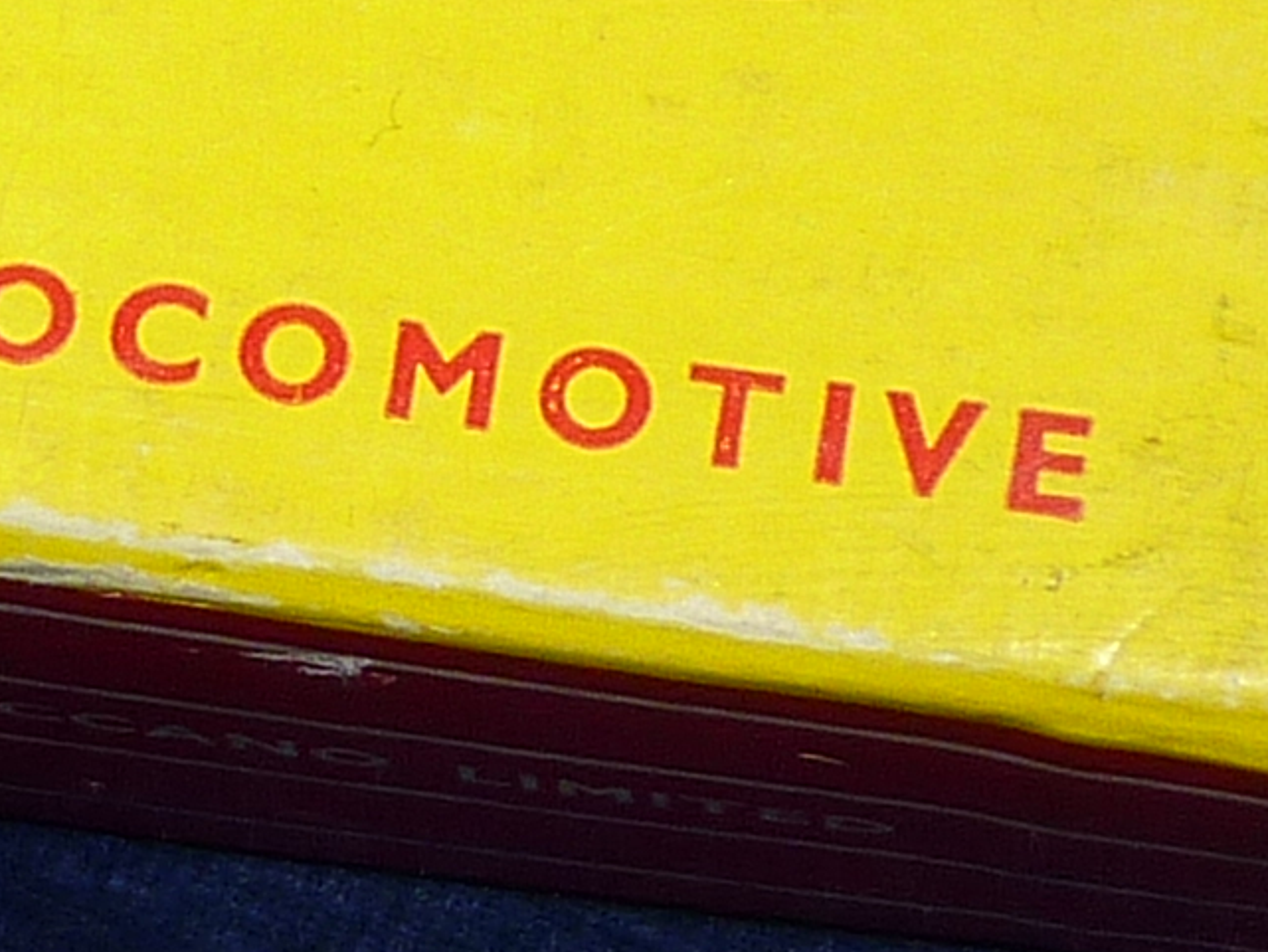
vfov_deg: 5.4
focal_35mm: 273
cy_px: -67
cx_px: -2043
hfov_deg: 6.8
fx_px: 10002
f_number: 3.8
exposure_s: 1/30
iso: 100
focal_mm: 7.9
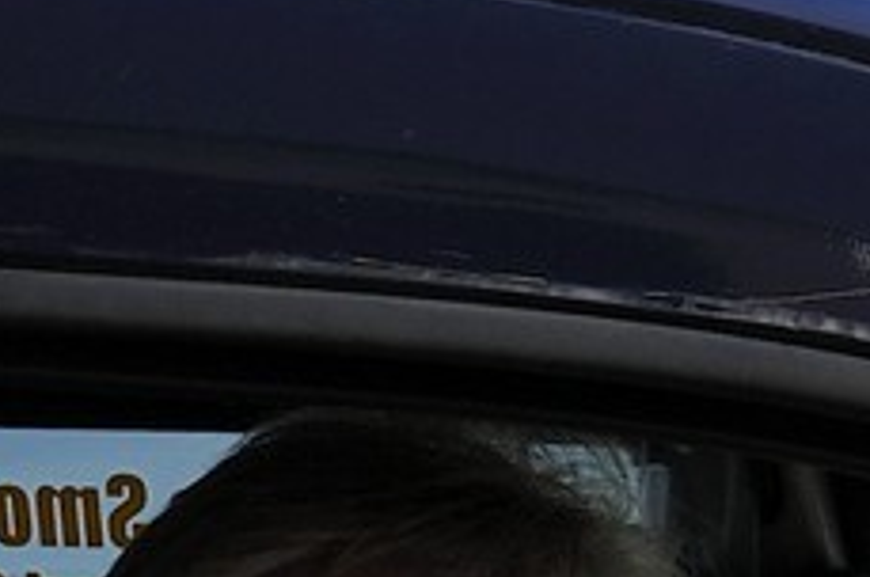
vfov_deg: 4.0
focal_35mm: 336
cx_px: 2344
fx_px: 8108
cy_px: 1363
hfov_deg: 5.8
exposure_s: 1/250
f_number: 11
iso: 400
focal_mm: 48
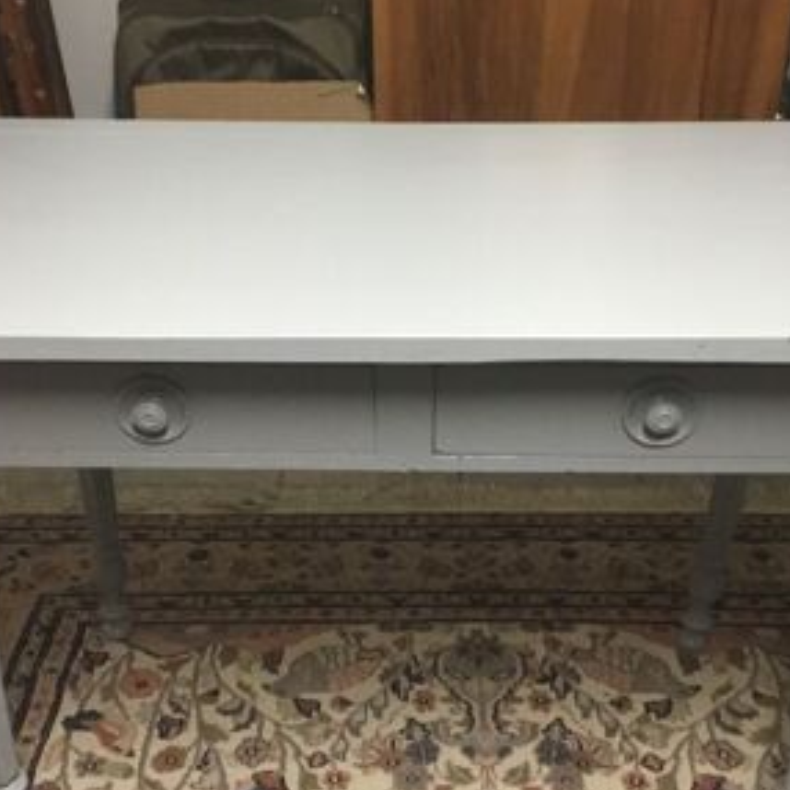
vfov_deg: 36.8
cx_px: 406
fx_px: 1188
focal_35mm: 46
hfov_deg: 36.8
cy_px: 423
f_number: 2.4
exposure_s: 1/17
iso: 200
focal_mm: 3.3
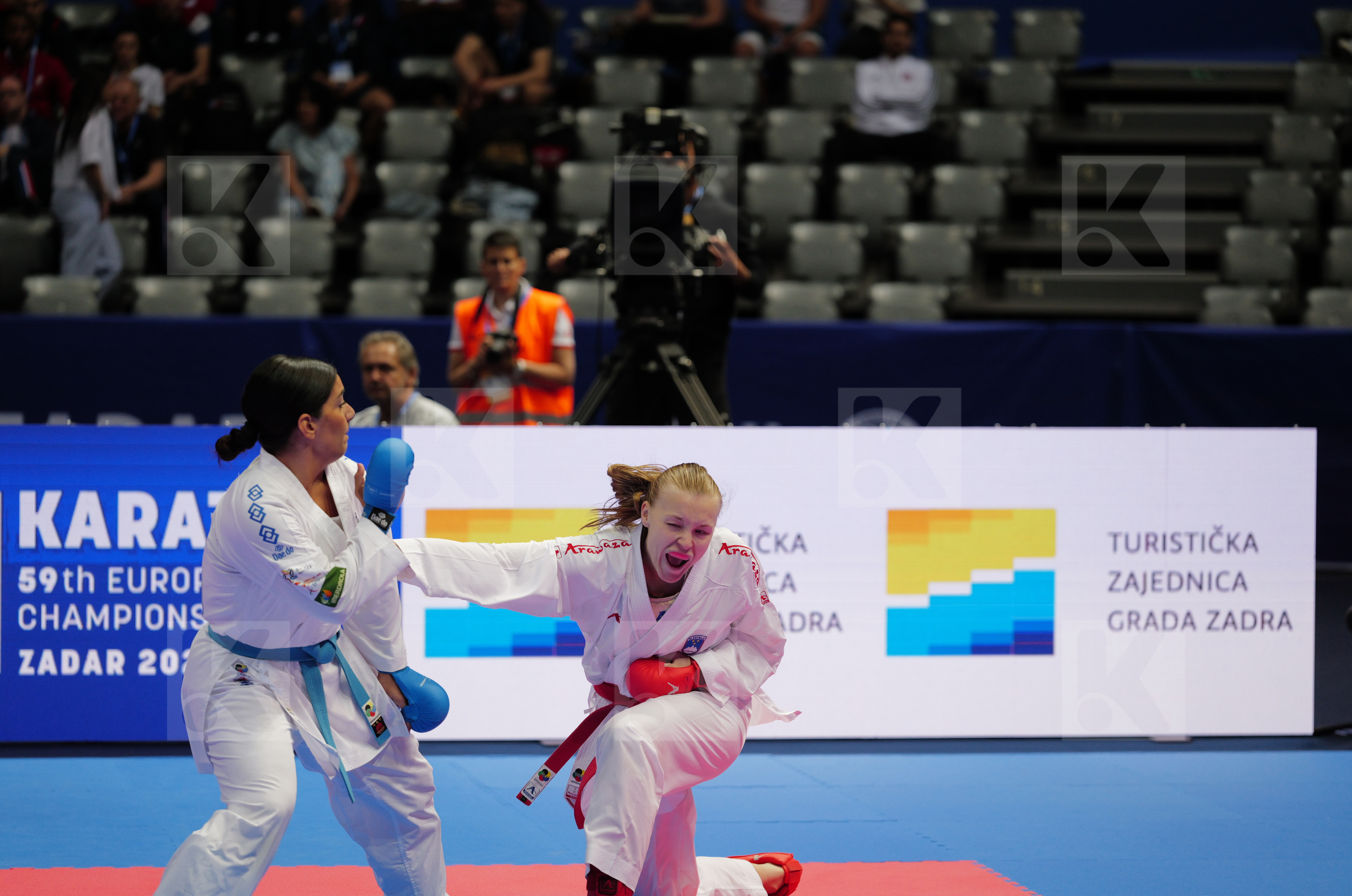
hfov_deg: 14.3
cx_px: 676
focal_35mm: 144
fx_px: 5399
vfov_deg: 9.5
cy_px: 448
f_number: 2.8
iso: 1600
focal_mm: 144
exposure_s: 1/1000
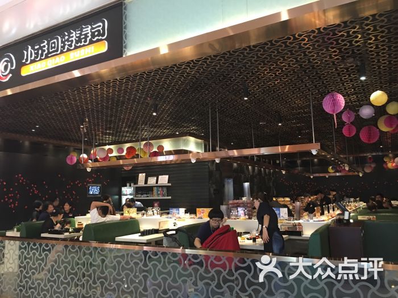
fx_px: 333
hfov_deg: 61.7
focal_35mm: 29
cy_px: 149
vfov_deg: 48.2
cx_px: 199
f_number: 2.2
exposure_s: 1/10
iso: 100
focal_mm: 4.15
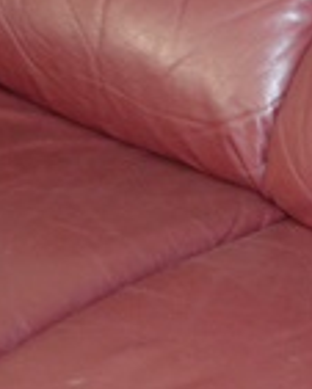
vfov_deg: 14.1
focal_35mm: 132
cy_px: 475
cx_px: 489
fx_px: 1522
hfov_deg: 11.2
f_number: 4
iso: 3200
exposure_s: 1/60
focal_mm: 22
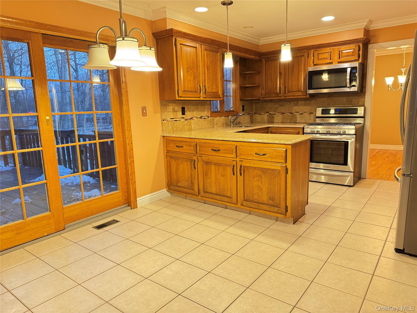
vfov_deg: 56.8
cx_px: 208
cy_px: 156
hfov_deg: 71.6
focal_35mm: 24
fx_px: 289
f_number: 1.78
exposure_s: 1/40
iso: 800
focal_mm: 6.76
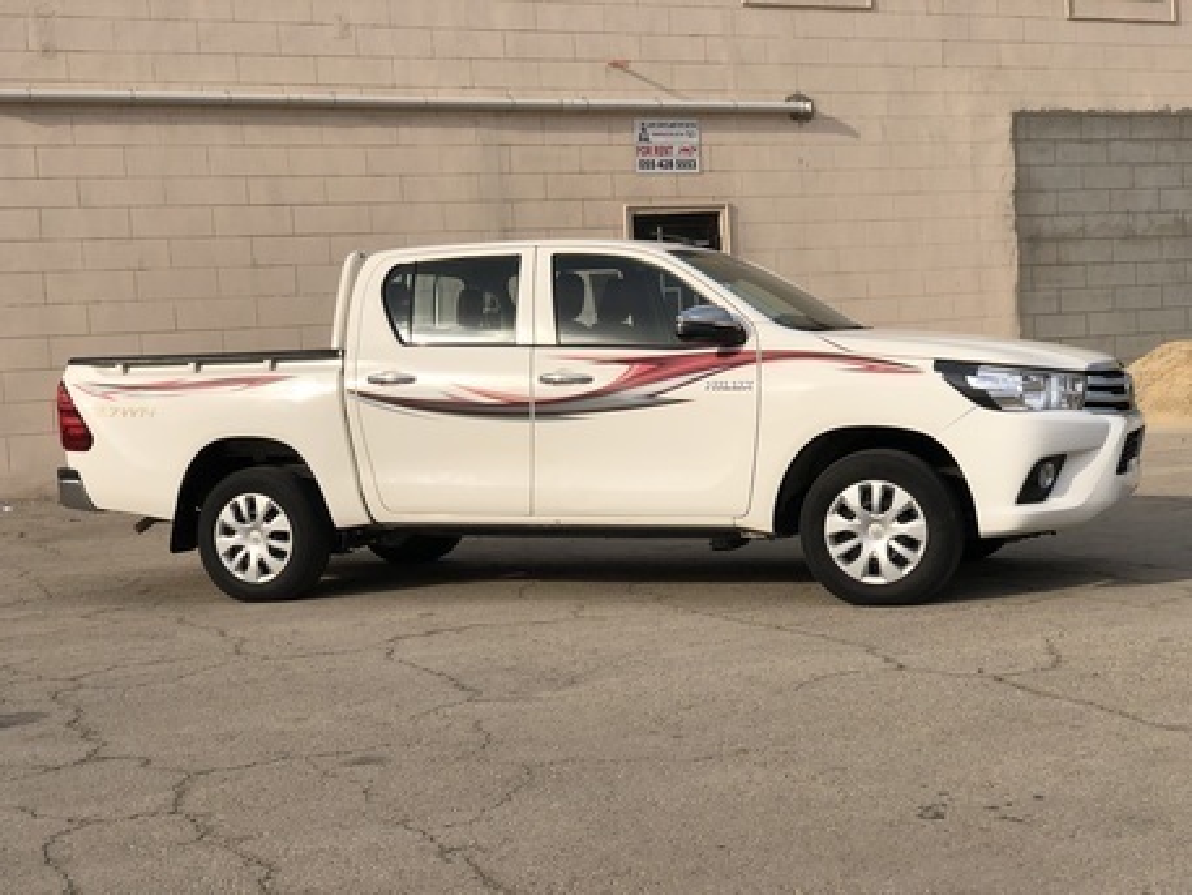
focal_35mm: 52
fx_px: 1791
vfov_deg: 28.0
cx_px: 596
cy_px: 448
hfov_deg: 36.8
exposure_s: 1/1372
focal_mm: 6
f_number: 2.4
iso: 16
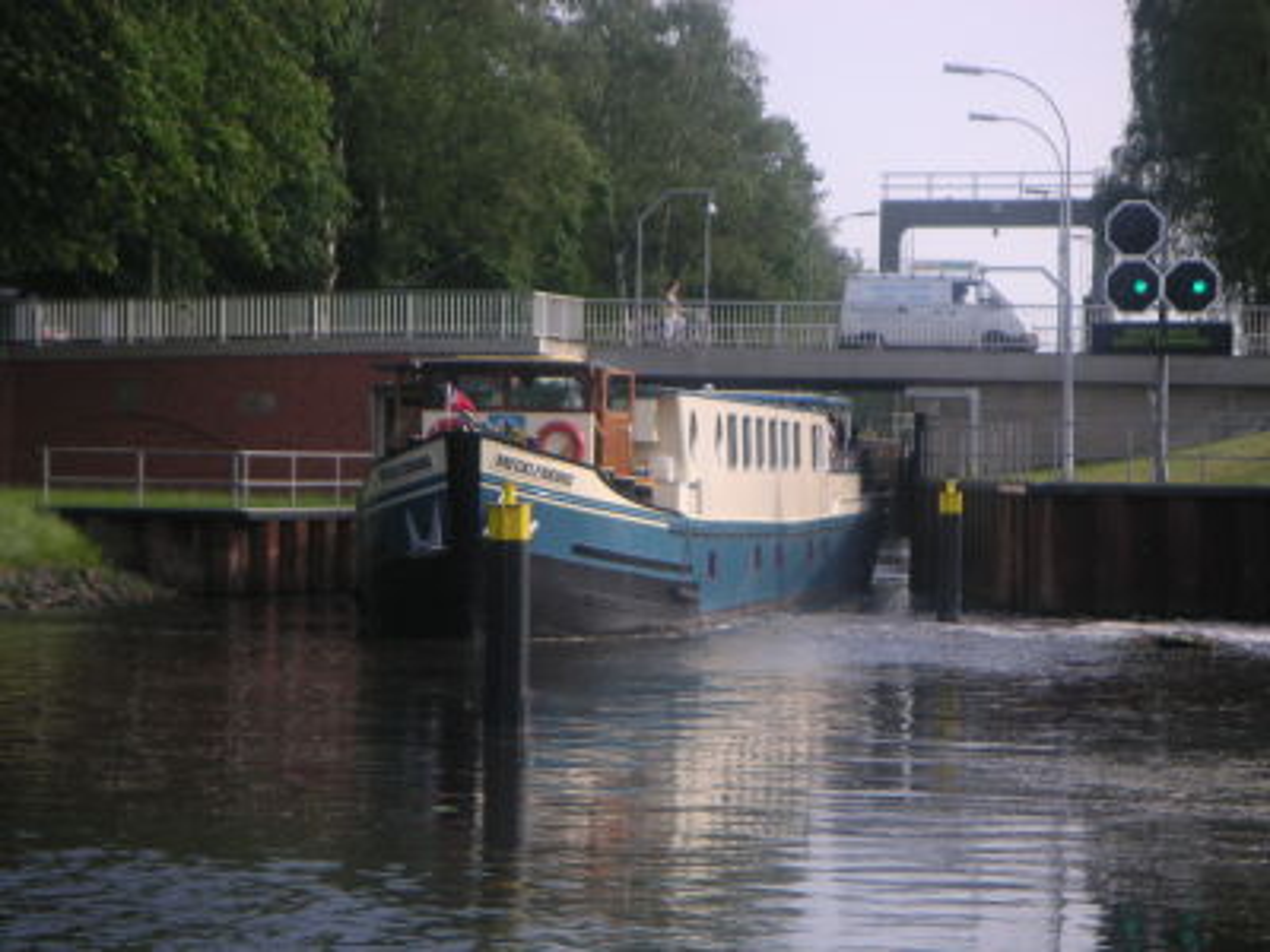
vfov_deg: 13.3
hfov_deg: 17.7
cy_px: 476
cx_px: 635
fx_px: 4072
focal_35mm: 111
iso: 50
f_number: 3.6
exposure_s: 1/350
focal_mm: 17.1
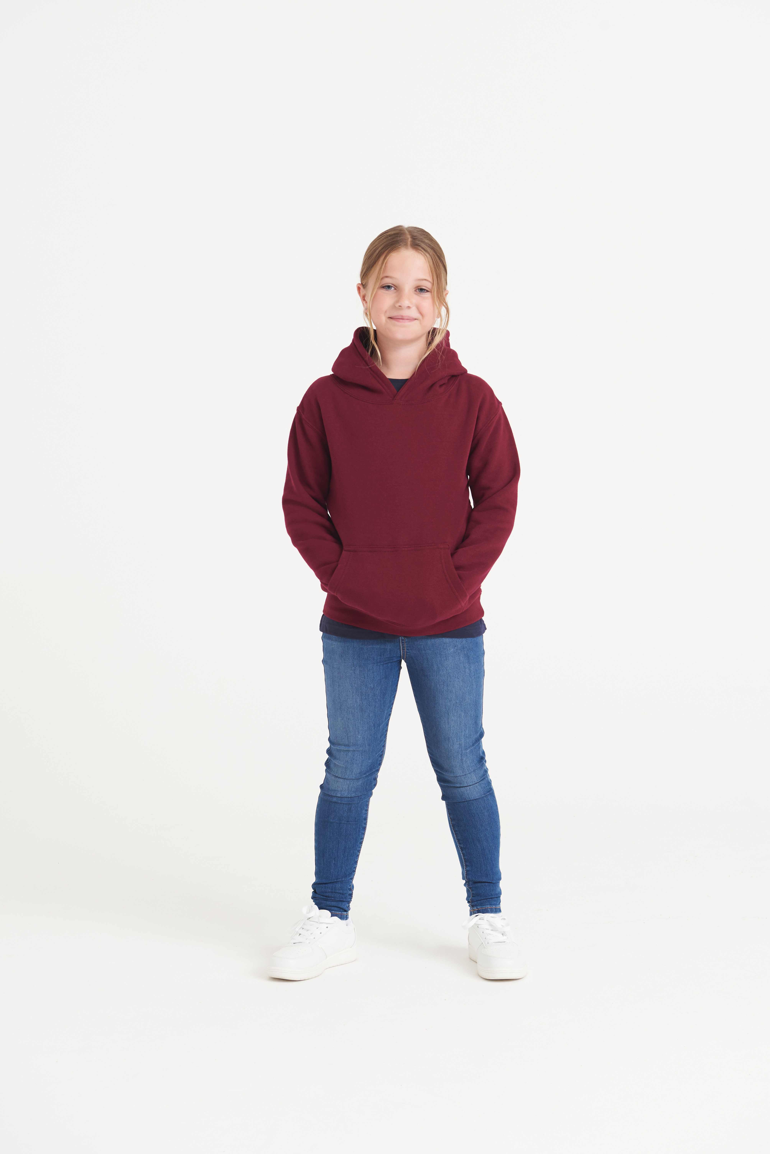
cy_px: 577
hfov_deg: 19.5
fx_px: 2244
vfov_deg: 28.8
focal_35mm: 70
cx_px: 385
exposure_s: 1/160
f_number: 9
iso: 250
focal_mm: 70
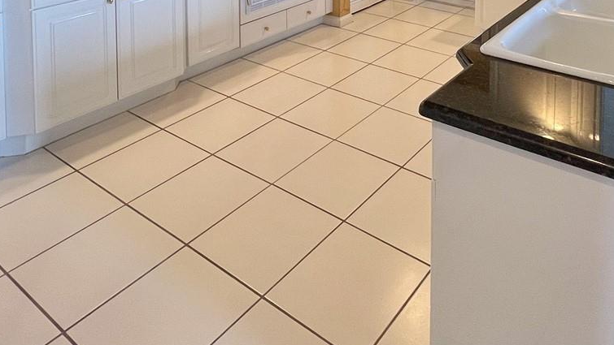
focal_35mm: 30
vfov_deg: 29.3
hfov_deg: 62.3
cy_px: -130
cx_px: 421
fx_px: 489
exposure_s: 1/120
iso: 160
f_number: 1.8
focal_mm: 1.57
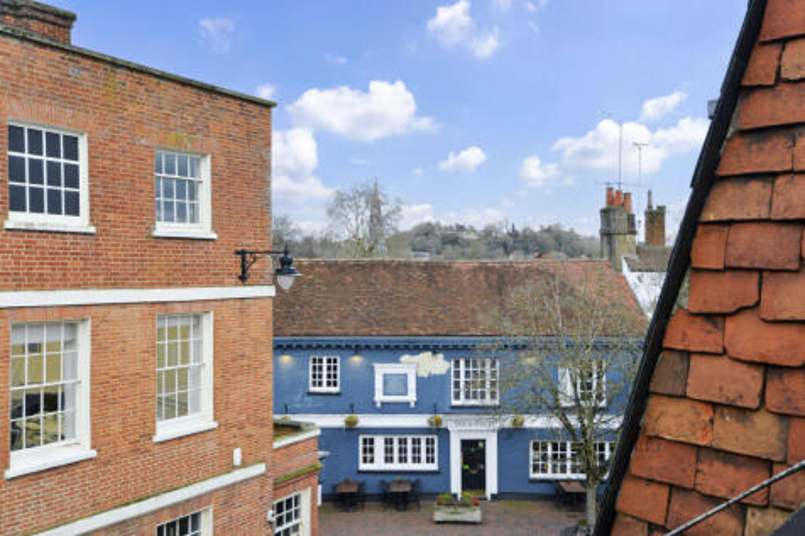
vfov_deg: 37.8
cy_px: 268
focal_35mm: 35
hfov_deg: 54.5
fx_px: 782
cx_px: 402
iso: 400
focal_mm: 35
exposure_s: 1/30
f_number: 14
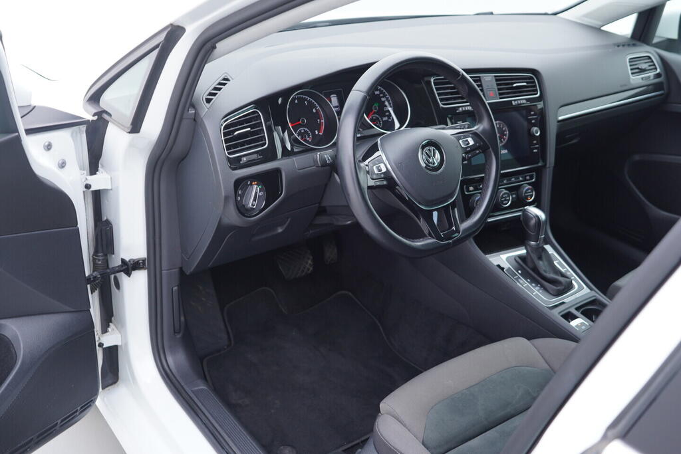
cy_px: 227
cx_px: 340
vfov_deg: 36.9
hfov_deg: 53.1
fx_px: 681
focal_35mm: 36
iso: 160
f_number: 2.8
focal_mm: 24
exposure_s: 1/40
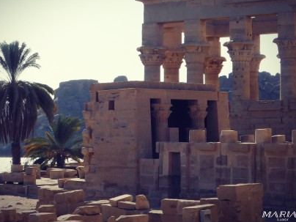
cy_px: 93
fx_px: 624
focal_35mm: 73
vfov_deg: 20.1
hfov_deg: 26.7
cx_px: 131
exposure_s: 1/1500
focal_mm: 10.4
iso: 125
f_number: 4
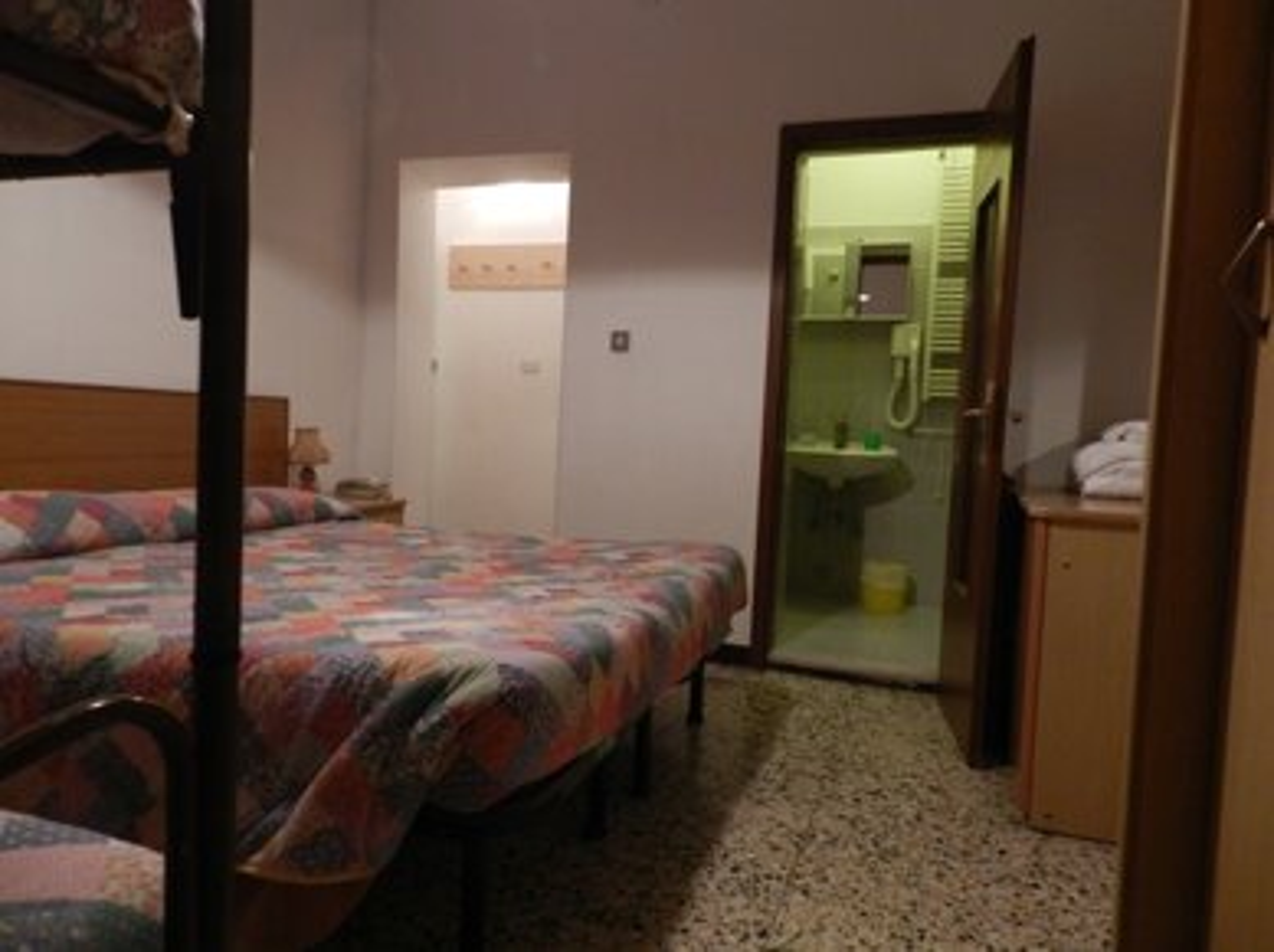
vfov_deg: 58.8
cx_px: 637
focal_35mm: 23
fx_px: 846
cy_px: 476
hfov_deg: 74.0
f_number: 3.4
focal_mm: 4
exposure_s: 1/10
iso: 400
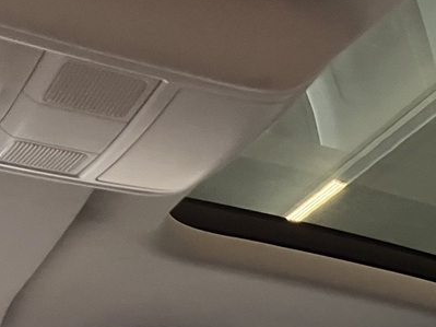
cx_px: 768
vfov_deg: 13.9
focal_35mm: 101
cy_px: 470
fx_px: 1272
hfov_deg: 16.5
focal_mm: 3.99
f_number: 1.8
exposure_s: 1/50
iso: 100
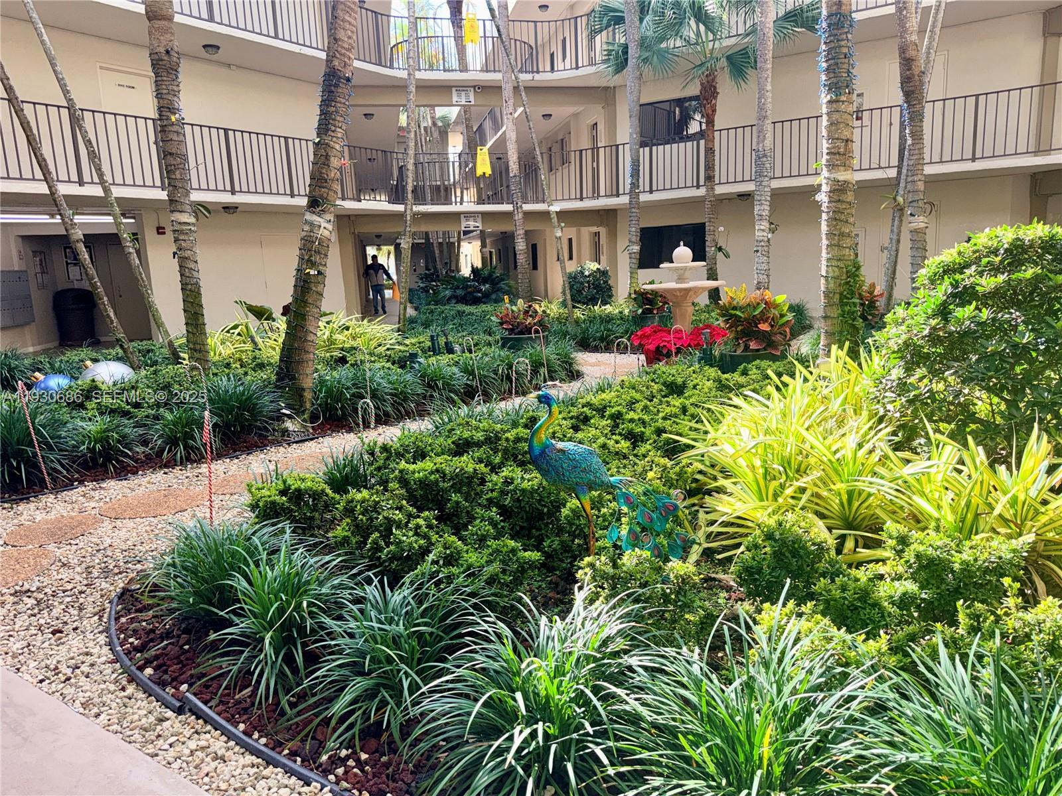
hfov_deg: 71.6
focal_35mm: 24
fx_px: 736
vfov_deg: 56.8
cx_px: 531
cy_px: 398
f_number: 1.78
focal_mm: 6.76
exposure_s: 1/702
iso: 100
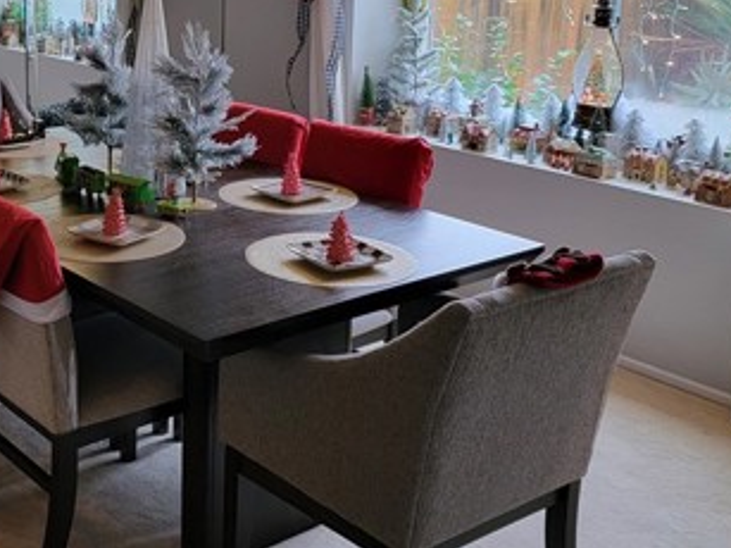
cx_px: 155
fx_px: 1055
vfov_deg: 28.6
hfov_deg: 37.0
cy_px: 131
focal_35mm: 50
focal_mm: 6.7
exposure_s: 1/40
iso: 200
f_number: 1.8
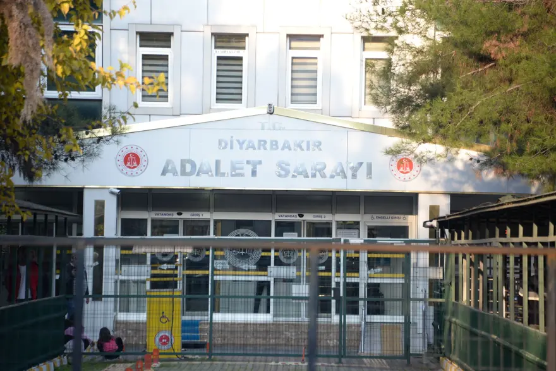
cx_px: 278
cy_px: 186
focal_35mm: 250
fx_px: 3861
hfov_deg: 8.2
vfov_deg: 5.5
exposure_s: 1/125
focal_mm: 250
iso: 200
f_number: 5.6
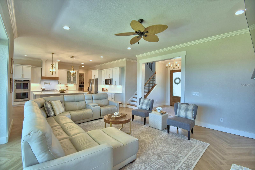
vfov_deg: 77.3
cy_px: 85
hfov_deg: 100.4
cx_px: 128
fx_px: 106
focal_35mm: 15
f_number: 4.5
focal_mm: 10
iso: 400
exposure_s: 1/100
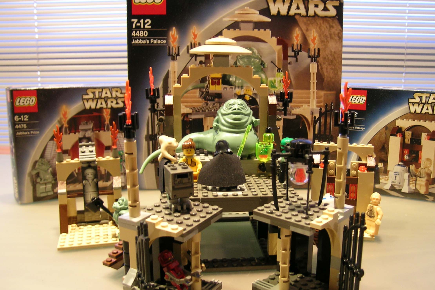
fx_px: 411
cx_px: 235
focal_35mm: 34
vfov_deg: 38.9
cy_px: 147
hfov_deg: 55.7
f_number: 2.8
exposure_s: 1/3.8
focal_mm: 5.8
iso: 68
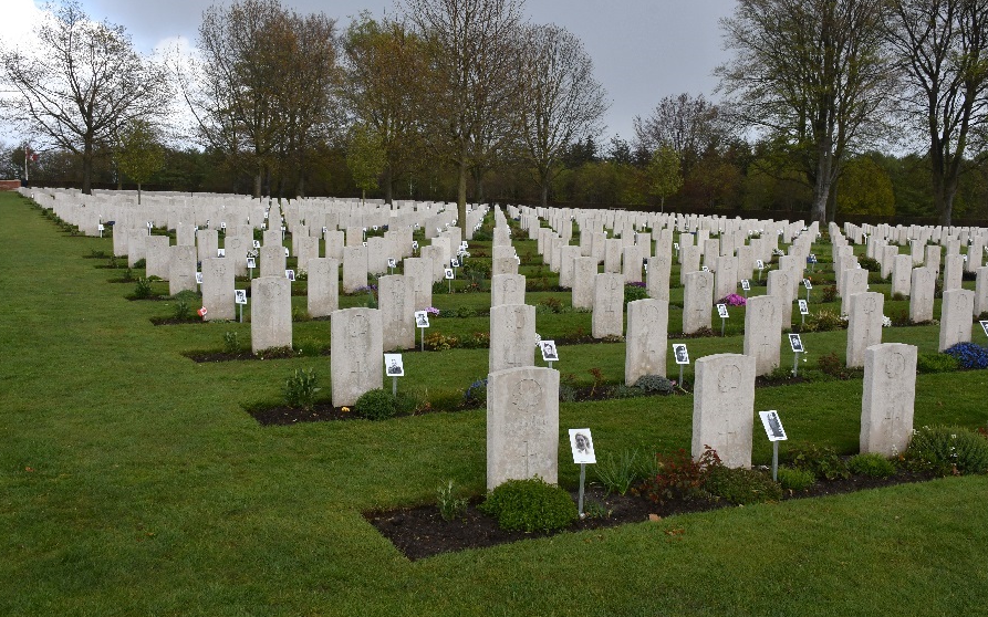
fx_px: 996
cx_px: 493
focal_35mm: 37
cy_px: 292
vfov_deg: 34.4
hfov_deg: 52.8
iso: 640
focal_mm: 24
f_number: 10
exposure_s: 1/400
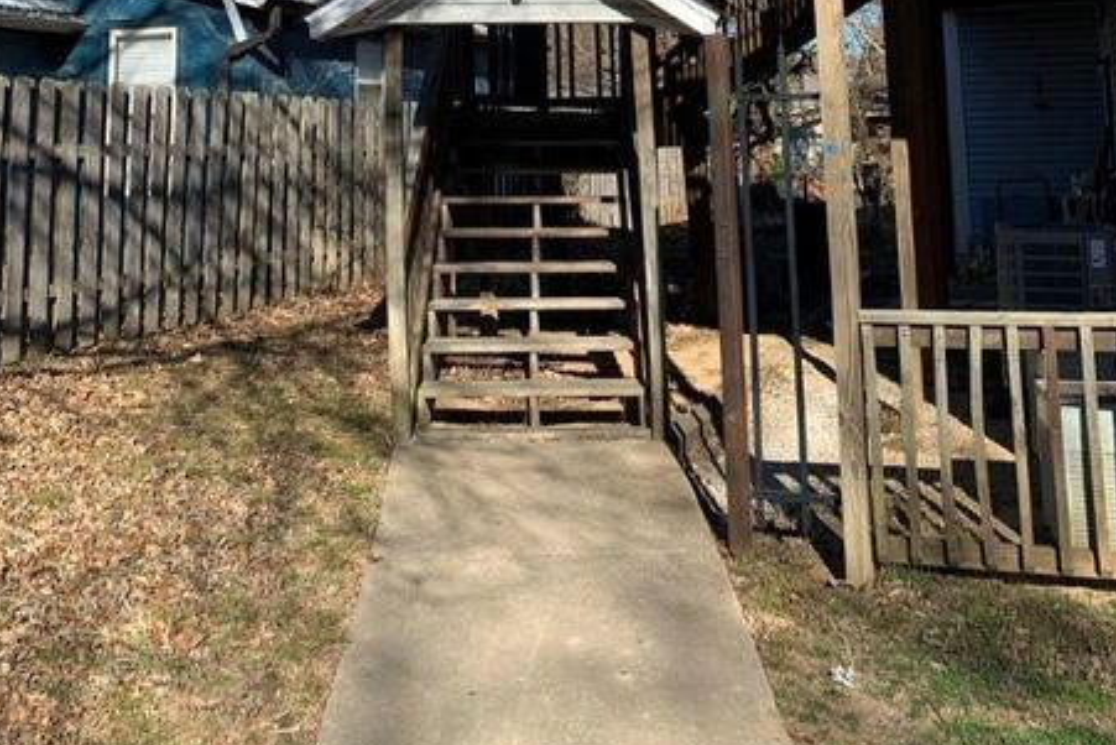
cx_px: 604
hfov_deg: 48.4
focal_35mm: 40
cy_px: -19
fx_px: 1240
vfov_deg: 30.8
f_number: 1.8
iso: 25
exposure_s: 1/1111
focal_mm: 4.25
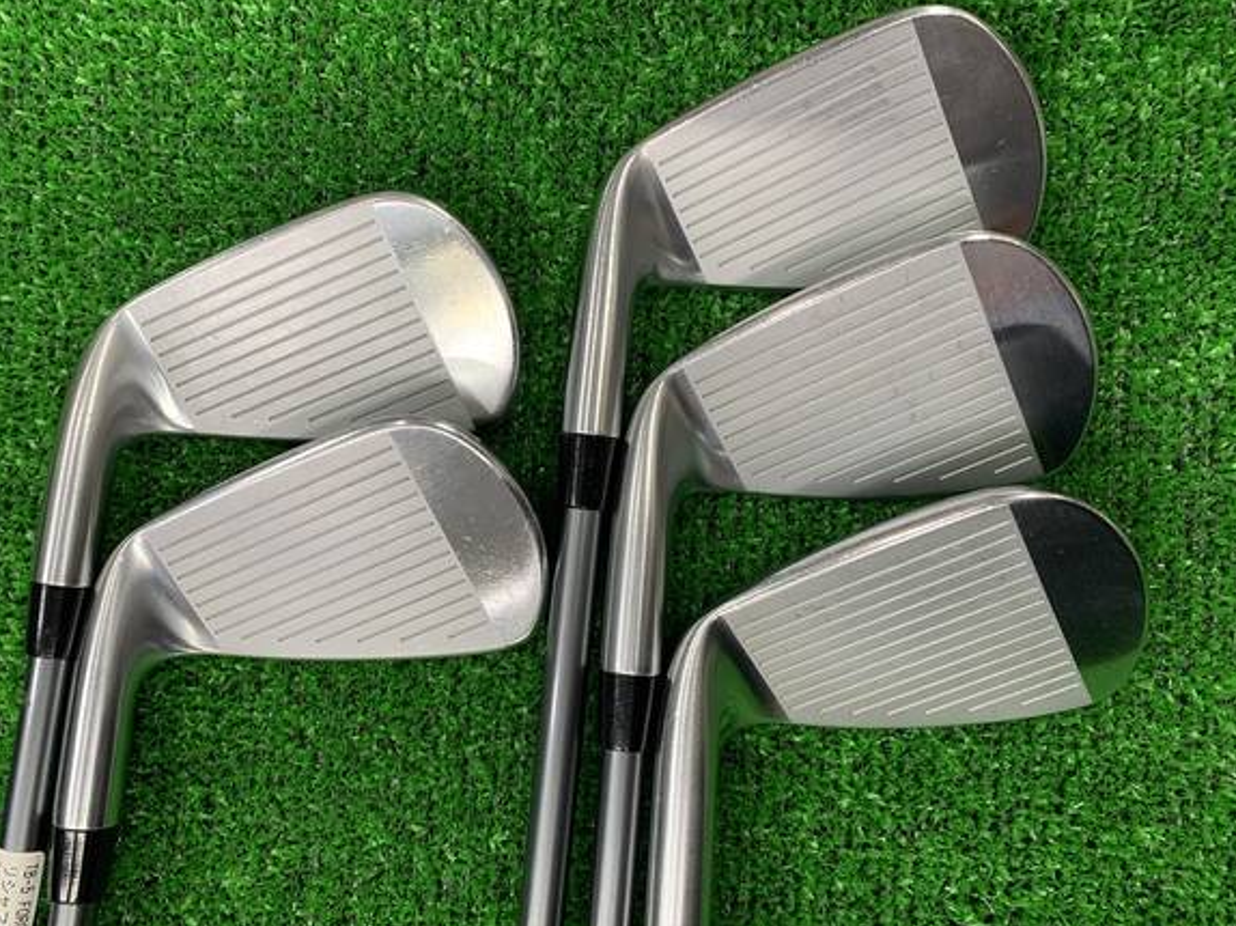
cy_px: 465
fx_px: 1035
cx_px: 564
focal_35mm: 29
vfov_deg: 48.2
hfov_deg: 61.6
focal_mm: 4.25
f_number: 1.8
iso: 80
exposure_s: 1/60
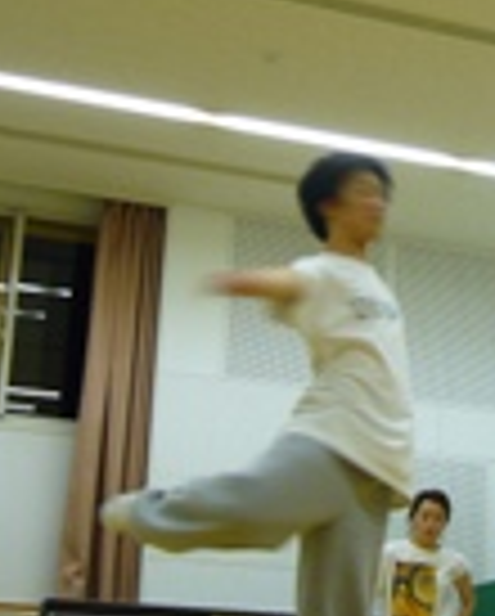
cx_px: 470
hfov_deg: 16.6
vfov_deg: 20.9
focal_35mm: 91
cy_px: 202
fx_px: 1663
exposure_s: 1/25
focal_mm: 5.8
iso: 100
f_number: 2.8
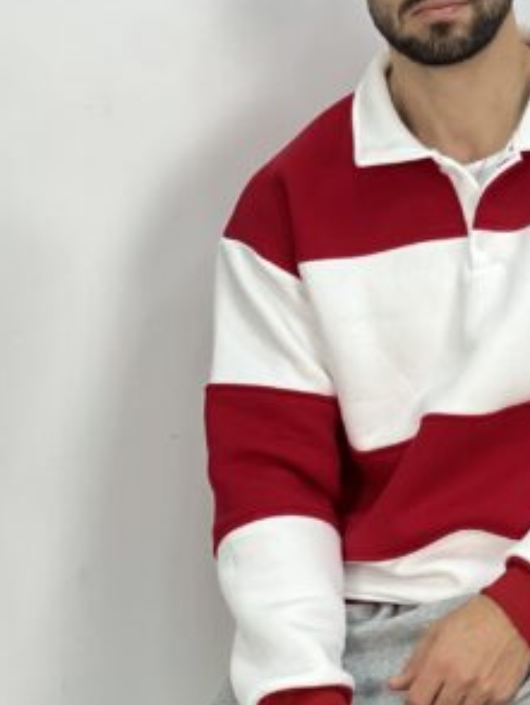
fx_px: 3200
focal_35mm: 157
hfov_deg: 9.4
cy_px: 206
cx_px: 508
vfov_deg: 12.5
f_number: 2.8
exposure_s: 1/121
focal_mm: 9
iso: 100
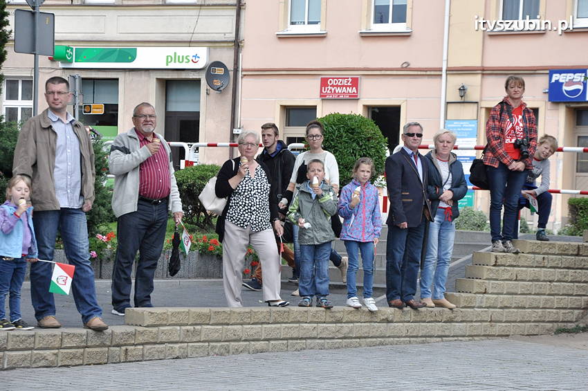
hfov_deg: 17.1
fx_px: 1958
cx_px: 294
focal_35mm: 120
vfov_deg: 11.4
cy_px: 196
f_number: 8
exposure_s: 1/1600
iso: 1250
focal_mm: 80
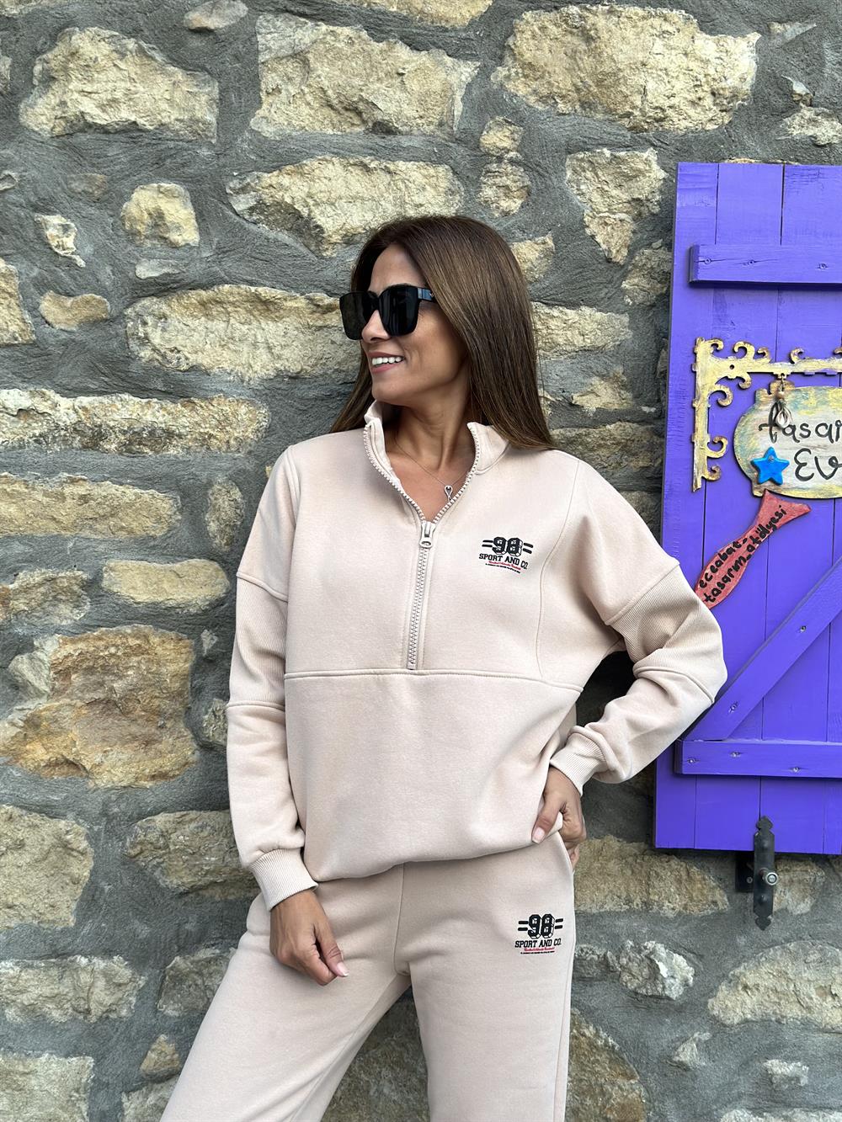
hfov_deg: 30.3
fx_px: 1556
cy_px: 561
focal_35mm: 48
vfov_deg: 39.7
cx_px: 421
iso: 80
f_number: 1.78
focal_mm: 6.86
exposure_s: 1/150
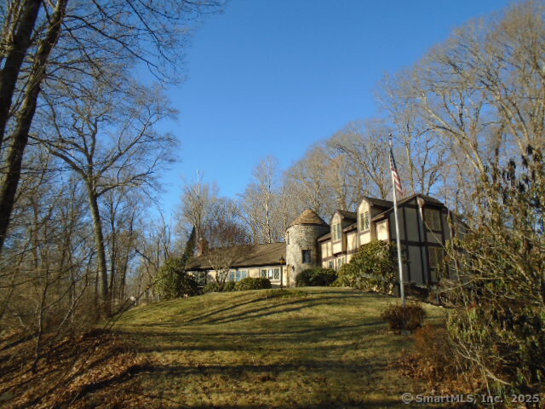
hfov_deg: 67.3
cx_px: 272
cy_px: 204
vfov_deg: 53.1
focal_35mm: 26
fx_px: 409
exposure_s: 1/500
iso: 100
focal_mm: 4.6
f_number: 3.2
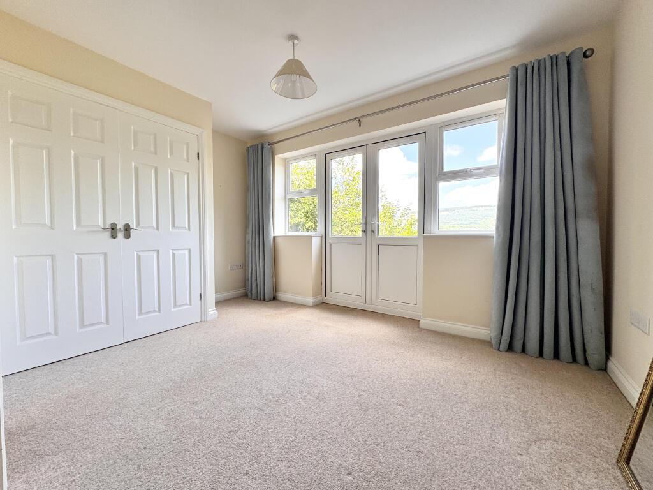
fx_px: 264
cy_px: 245
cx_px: 326
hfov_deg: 102.1
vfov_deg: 85.7
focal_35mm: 14
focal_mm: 2.22
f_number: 2.2
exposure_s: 1/133
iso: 40
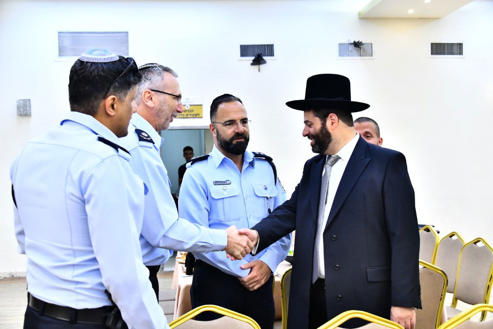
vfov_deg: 28.1
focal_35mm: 48
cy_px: 164
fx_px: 657
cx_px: 246
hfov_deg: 41.1
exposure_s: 1/125
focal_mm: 48
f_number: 5.6
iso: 4000
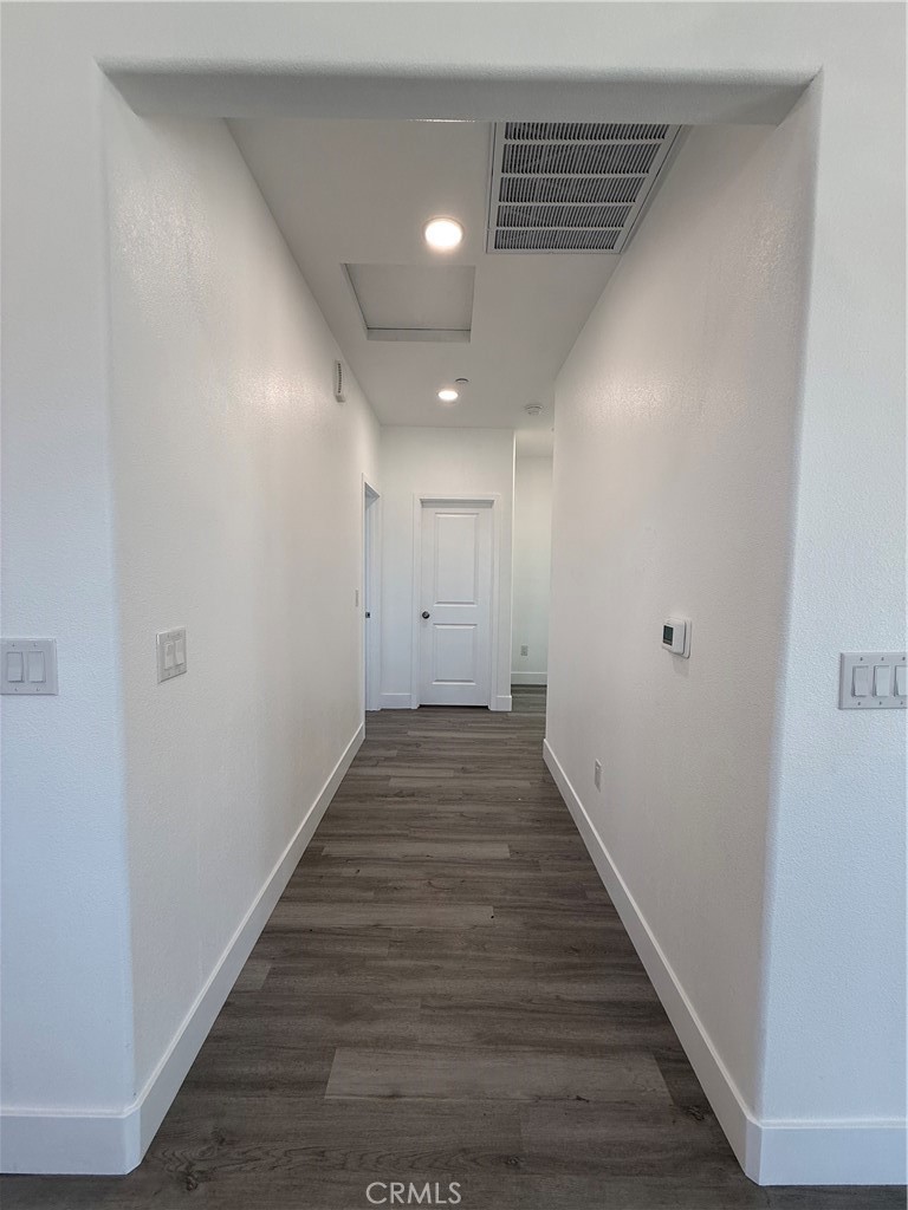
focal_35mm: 14
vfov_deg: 102.1
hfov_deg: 85.7
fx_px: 490
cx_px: 454
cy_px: 605
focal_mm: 2.22
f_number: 2.2
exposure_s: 1/120
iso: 80
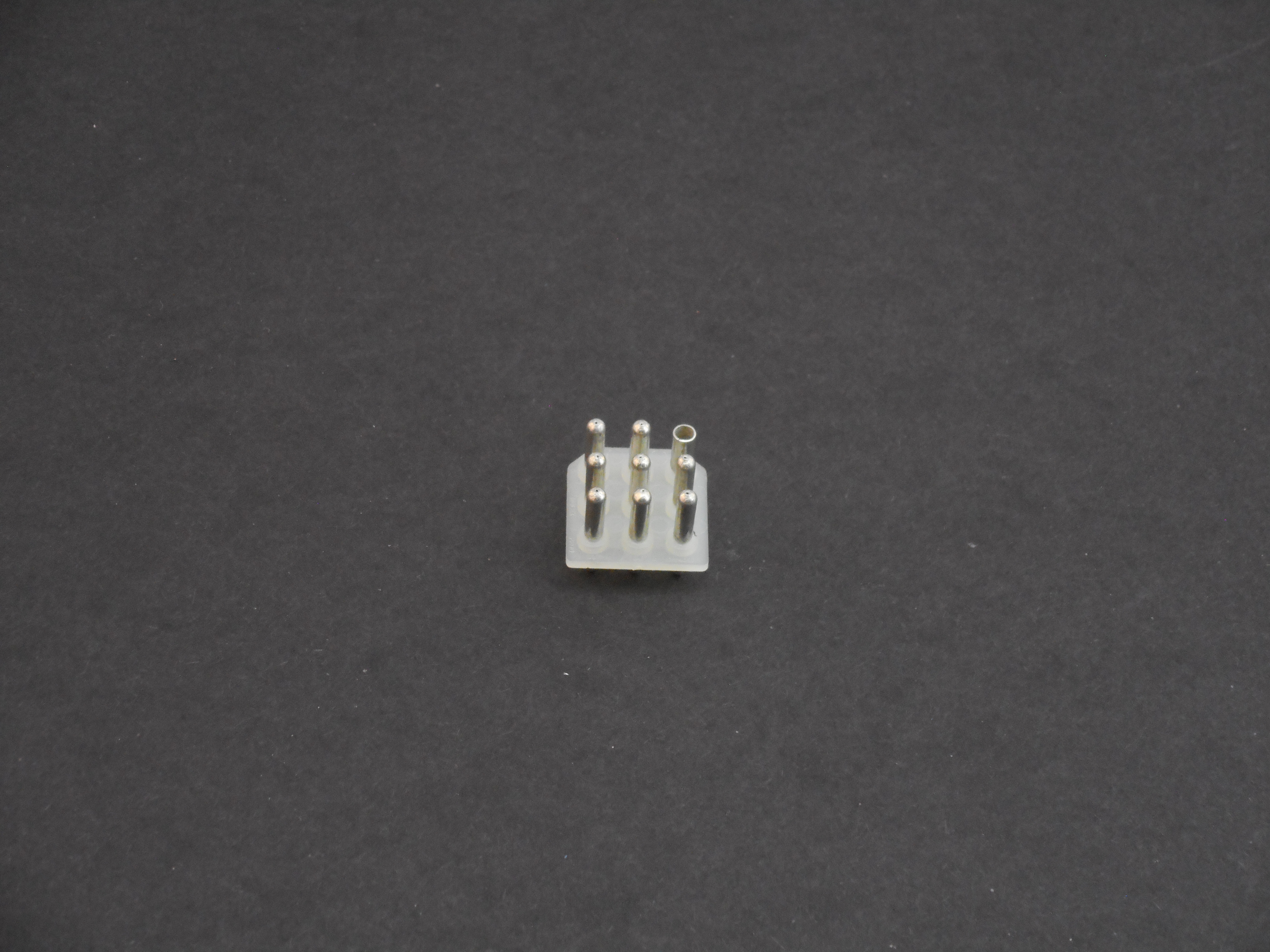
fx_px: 3265
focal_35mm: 89
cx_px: 635
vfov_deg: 16.6
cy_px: 476
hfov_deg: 22.0
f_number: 5.6
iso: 450
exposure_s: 1/60
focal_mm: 15.9
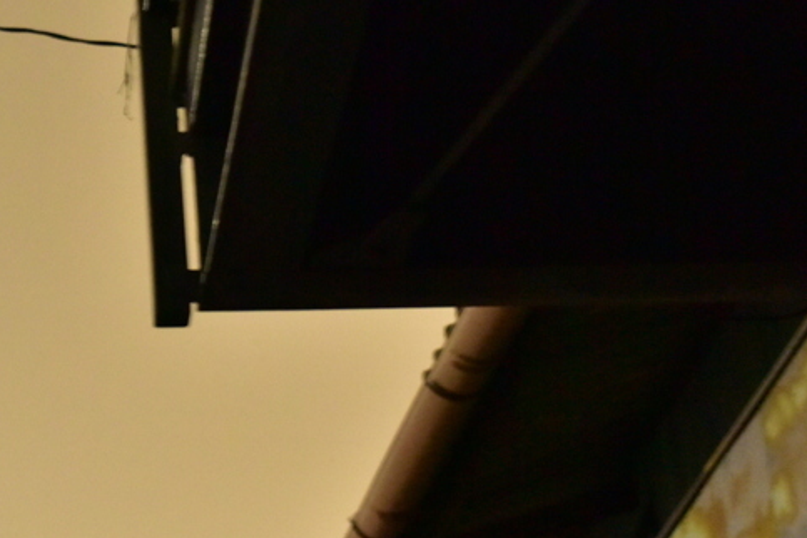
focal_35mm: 106
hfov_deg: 18.9
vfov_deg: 12.9
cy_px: 126
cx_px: 55
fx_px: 2376
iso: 6400
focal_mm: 50
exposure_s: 1/2.5
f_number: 4
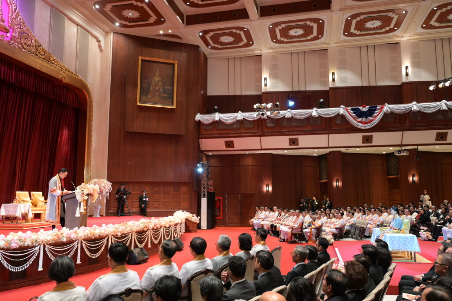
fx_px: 364
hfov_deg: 63.7
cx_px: 226
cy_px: 150
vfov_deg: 44.9
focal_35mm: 29
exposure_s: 1/100
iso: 5000
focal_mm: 29
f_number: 4
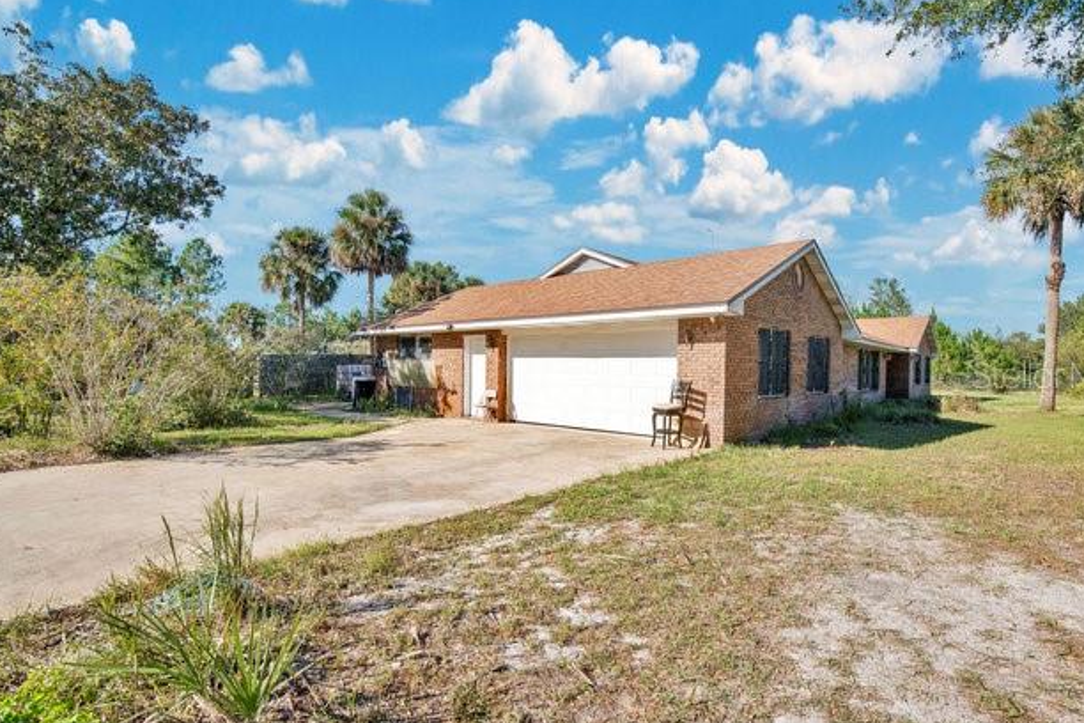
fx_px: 512
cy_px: 375
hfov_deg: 93.2
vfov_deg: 70.4
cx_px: 563
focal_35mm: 17
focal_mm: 16
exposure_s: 1/160
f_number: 10
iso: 100
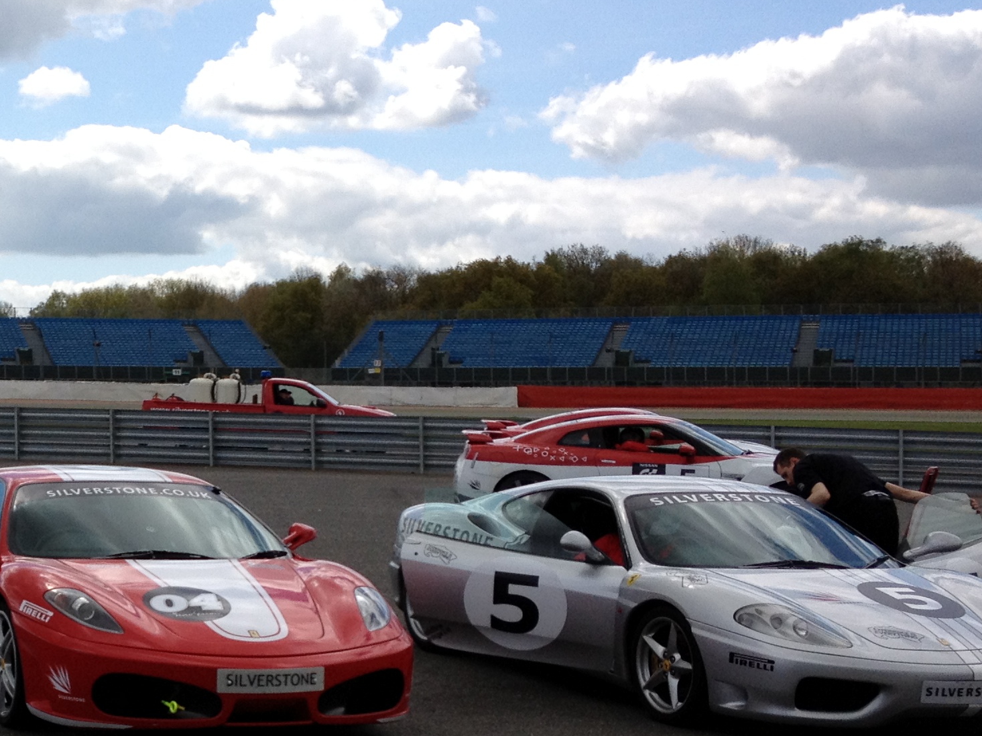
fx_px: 2212
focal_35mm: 78
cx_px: 32
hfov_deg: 24.1
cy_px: 564
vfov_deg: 18.7
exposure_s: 1/1905
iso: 64
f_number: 2.4
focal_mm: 4.28
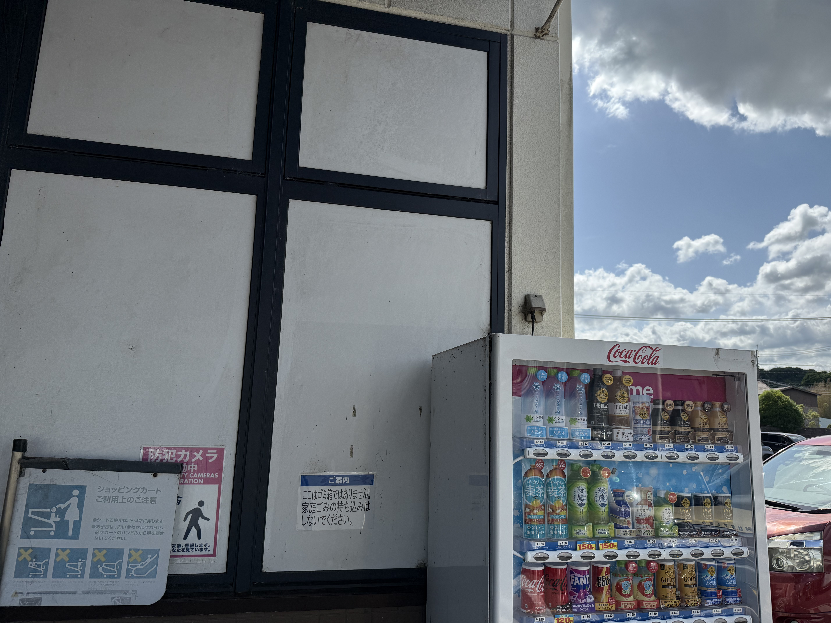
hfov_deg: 71.6
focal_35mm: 24
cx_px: 416
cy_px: 312
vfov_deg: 56.8
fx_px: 576
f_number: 1.78
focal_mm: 6.76
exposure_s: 1/6711
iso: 100
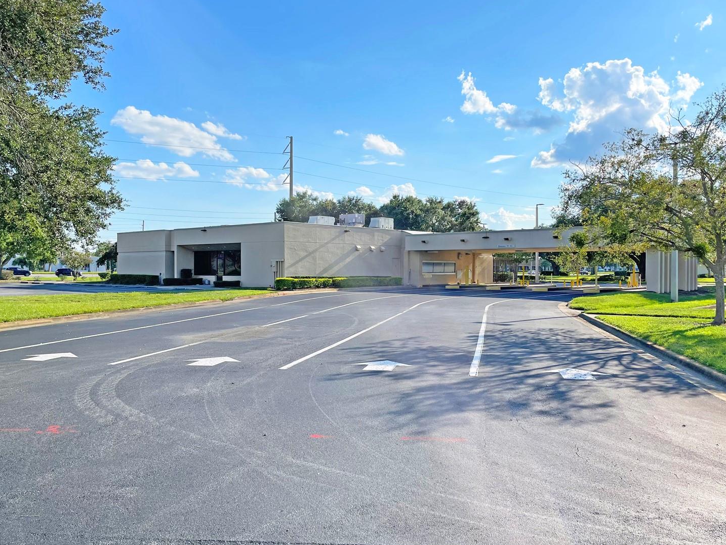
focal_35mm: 29
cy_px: 278
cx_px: 356
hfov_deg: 61.6
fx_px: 608
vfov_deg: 48.2
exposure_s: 1/4831
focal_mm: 4.2
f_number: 1.6
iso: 32
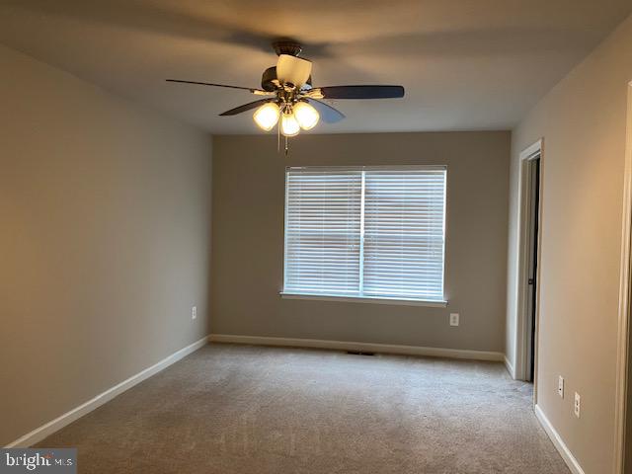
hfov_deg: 67.3
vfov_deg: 53.1
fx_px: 475
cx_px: 316
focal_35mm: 26
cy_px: 237
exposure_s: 1/60
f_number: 1.8
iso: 125
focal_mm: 4.25
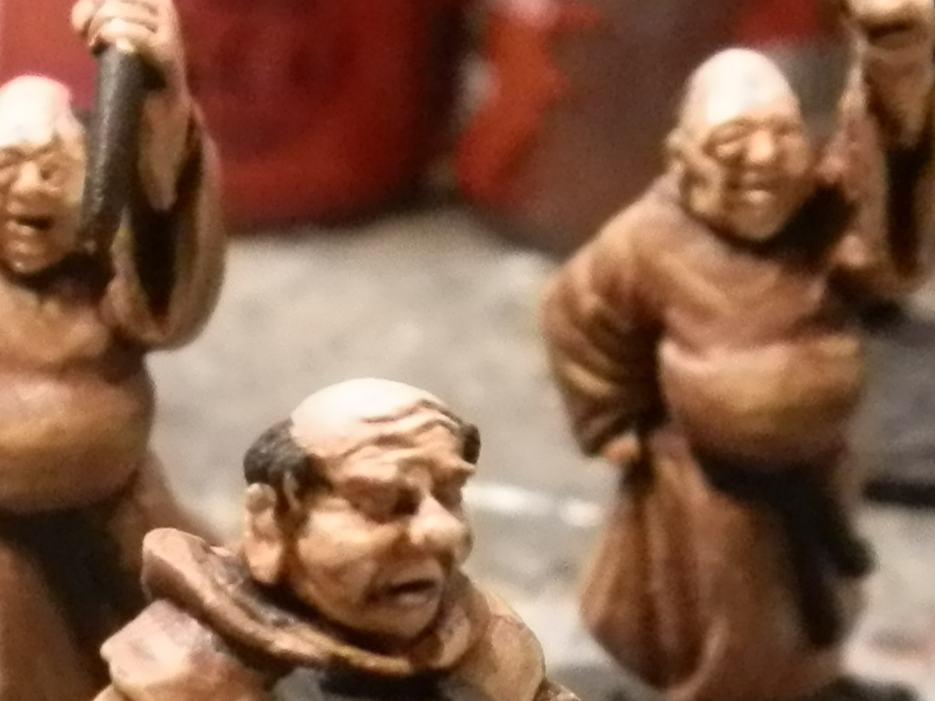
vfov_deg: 12.9
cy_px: 704
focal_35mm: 113
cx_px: 108
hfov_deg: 17.2
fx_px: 3052
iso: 400
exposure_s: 1/60
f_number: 3.1
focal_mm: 5
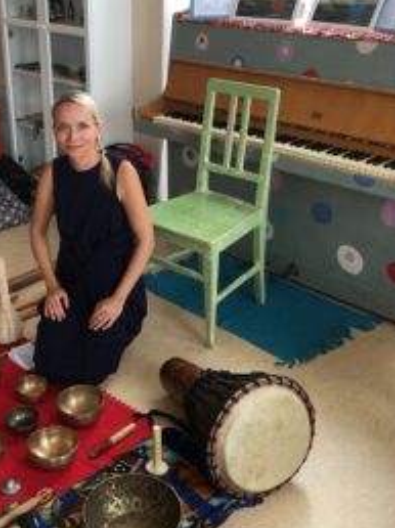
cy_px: 225
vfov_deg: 42.0
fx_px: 686
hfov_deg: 31.8
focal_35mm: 45
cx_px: 123
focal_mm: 4.15
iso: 25
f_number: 2.2
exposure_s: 1/50
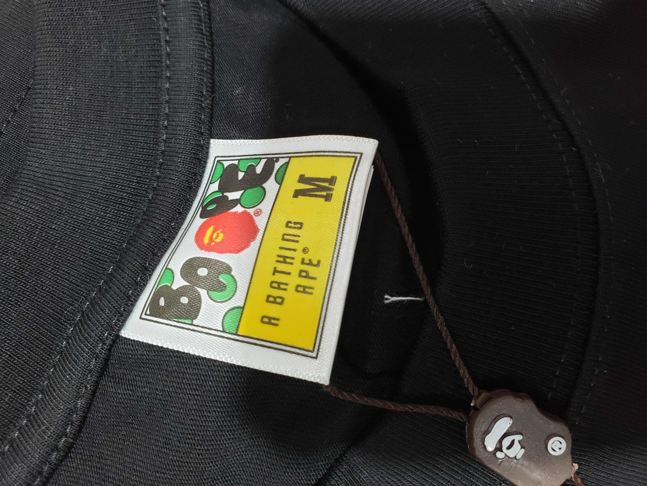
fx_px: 486
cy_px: 243
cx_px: 324
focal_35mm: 26
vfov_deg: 53.1
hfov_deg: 67.3
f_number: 1.5
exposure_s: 1/100
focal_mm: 4.3
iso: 400
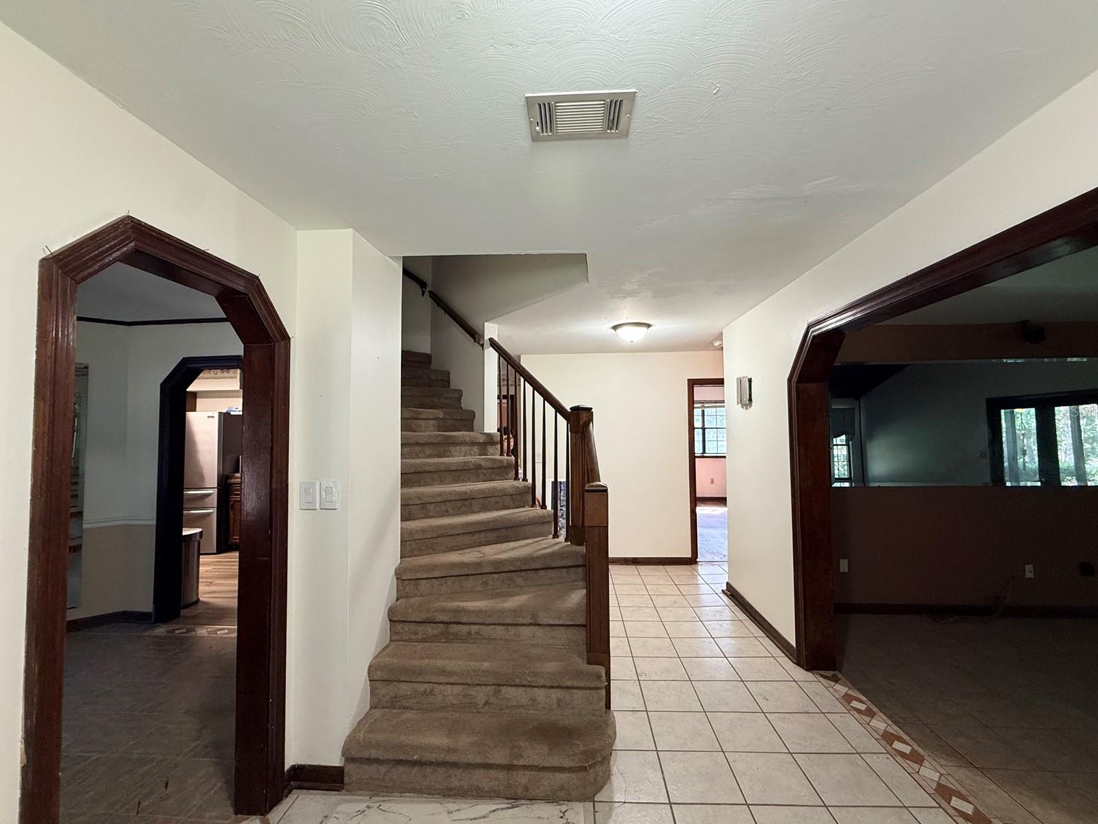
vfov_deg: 81.8
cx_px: 552
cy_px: 411
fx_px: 476
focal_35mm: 15
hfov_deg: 98.2
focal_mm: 2.22
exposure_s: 1/60
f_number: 2.2
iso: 200
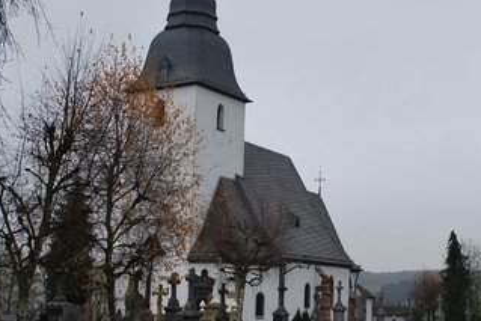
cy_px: 142
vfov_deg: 21.9
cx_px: 264
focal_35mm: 62
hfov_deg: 32.3
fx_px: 829
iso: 110
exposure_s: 1/125
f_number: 5.6
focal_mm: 22
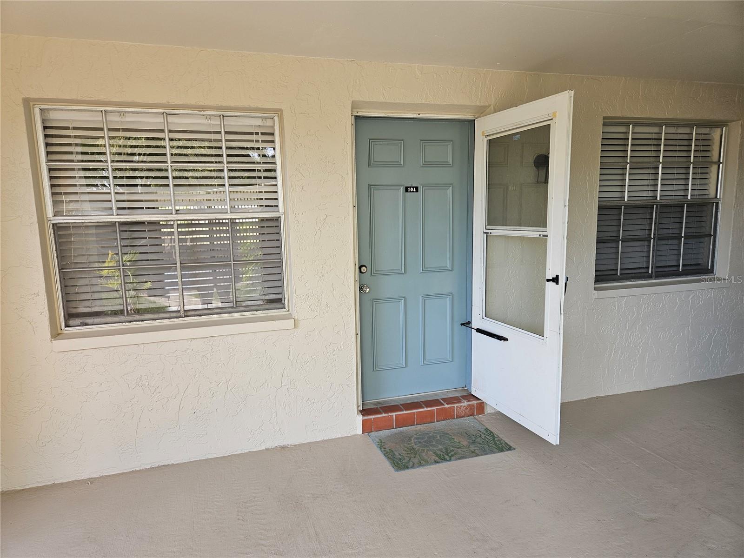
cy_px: 279
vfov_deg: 58.9
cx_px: 372
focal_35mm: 23
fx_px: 494
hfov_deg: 73.9
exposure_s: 1/120
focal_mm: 5.4
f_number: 1.8
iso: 40
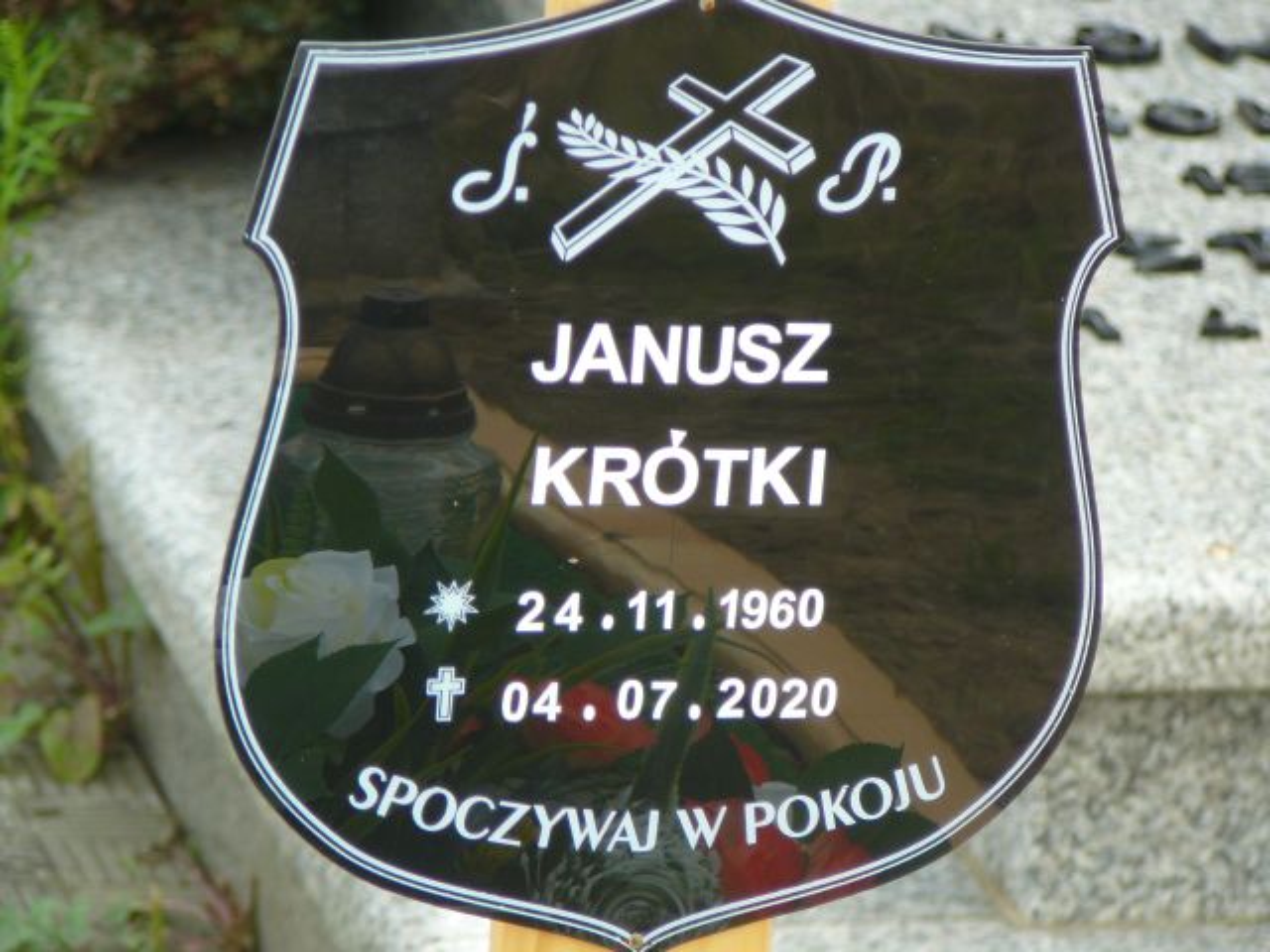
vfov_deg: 6.5
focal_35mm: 229
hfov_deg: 8.6
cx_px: 635
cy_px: 476
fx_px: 8402
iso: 80
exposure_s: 1/125
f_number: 4.1
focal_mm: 34.1
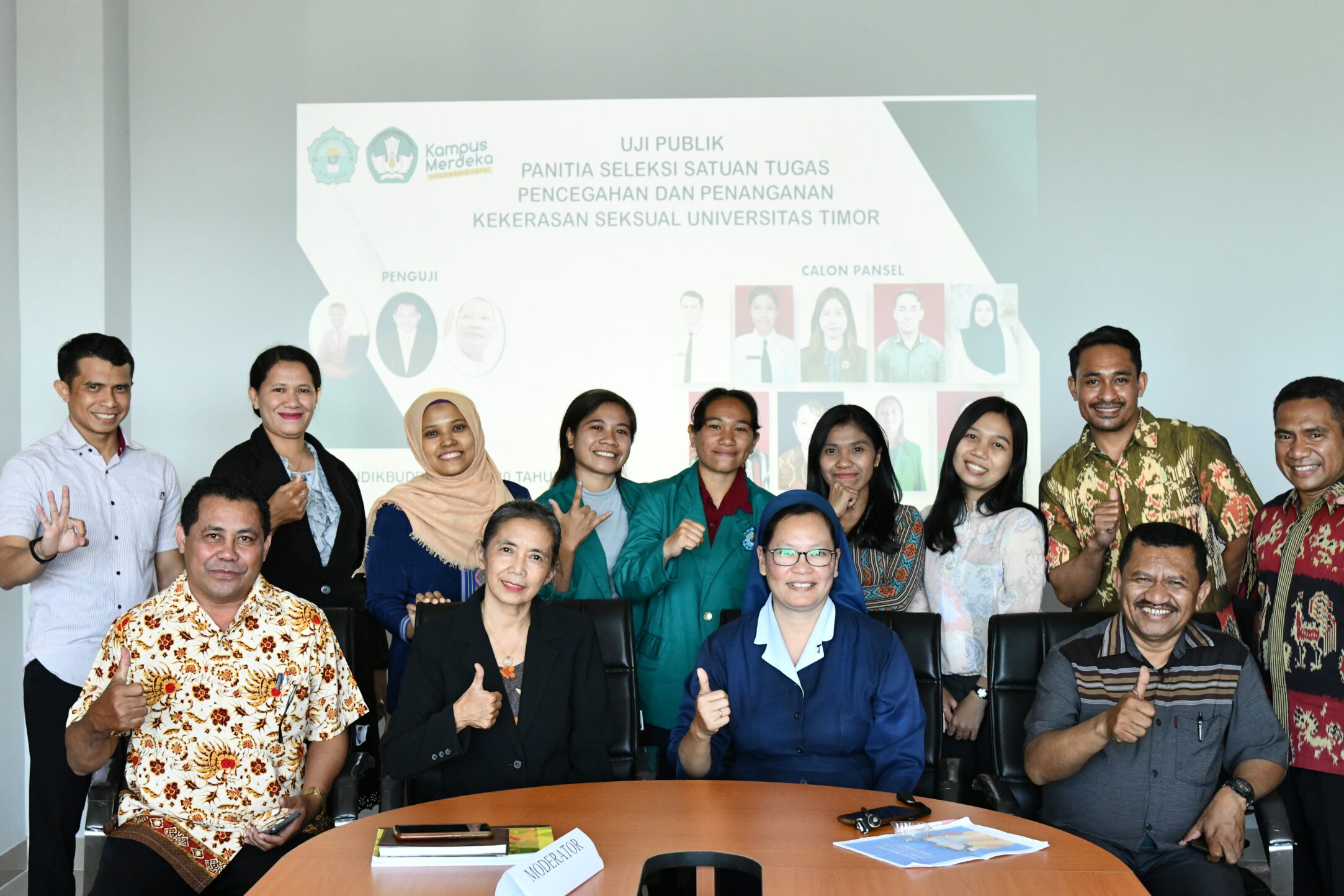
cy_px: 432
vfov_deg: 26.0
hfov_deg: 38.2
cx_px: 635
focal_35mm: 52
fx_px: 1941
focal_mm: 44
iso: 4000
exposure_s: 1/160
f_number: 6.3
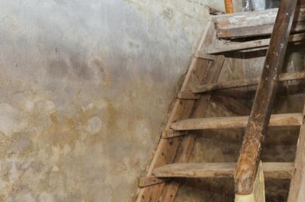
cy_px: 117
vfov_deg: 27.3
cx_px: 259
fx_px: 417
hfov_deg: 38.1
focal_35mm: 49
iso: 200
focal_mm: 13
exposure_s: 1/60
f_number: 5
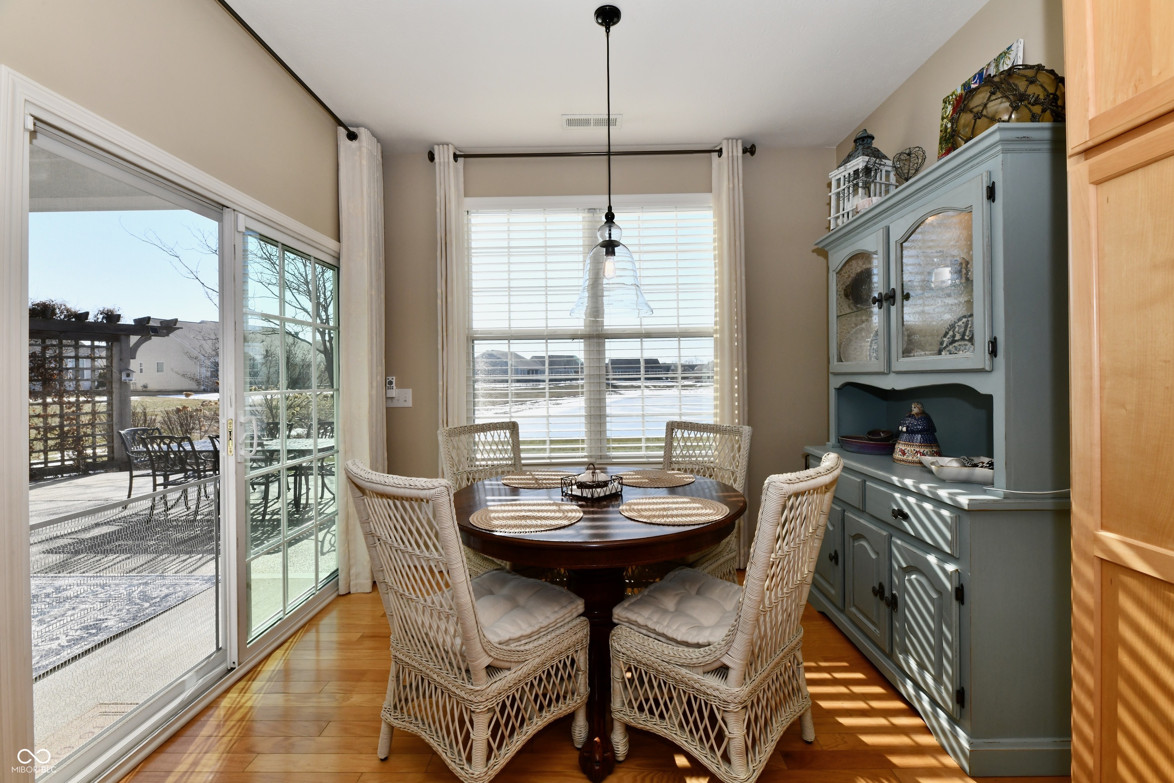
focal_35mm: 14
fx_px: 457
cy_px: 392
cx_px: 587
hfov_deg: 104.3
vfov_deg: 81.2
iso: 640
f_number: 16
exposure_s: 1/250
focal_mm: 14
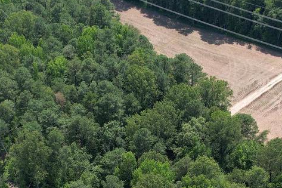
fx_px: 525
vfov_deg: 19.4
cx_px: 157
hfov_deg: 30.1
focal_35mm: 67
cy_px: 207
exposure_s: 1/1000
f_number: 2.8
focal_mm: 8.38
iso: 100
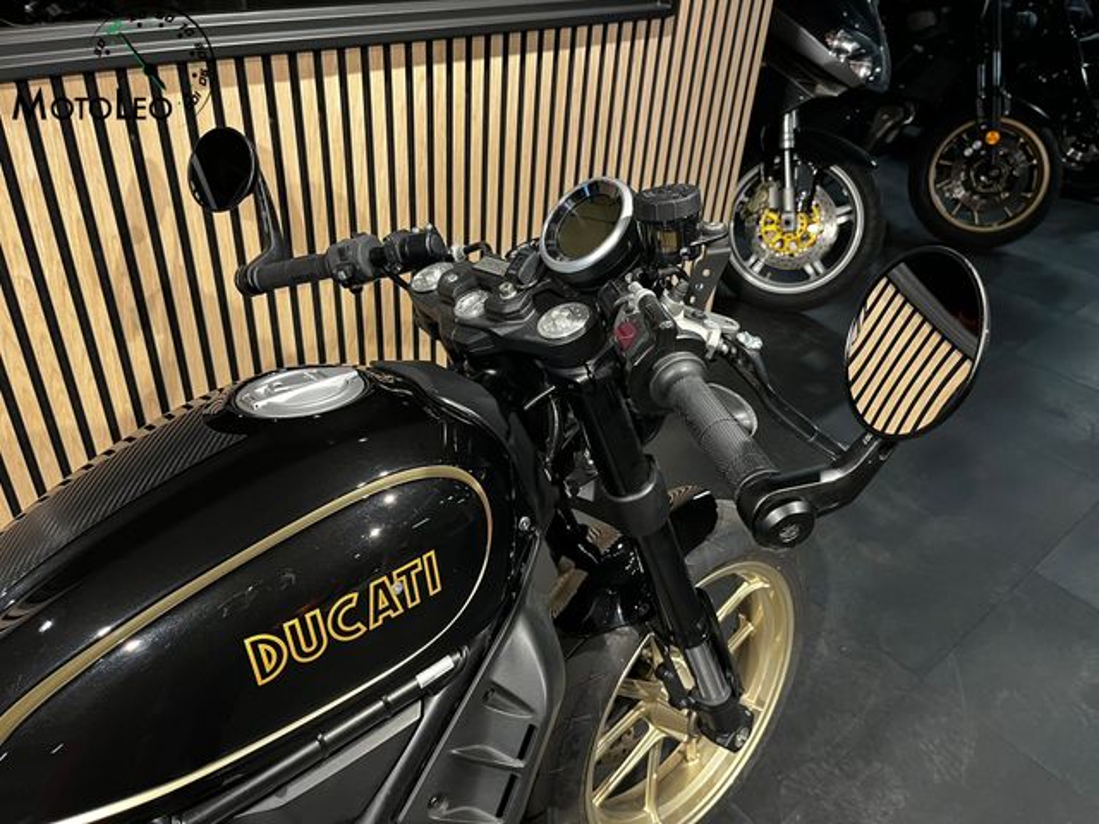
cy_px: 412
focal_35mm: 26
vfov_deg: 53.1
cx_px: 550
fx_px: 825
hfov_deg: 67.3
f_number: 1.6
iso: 250
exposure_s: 1/50
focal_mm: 5.1
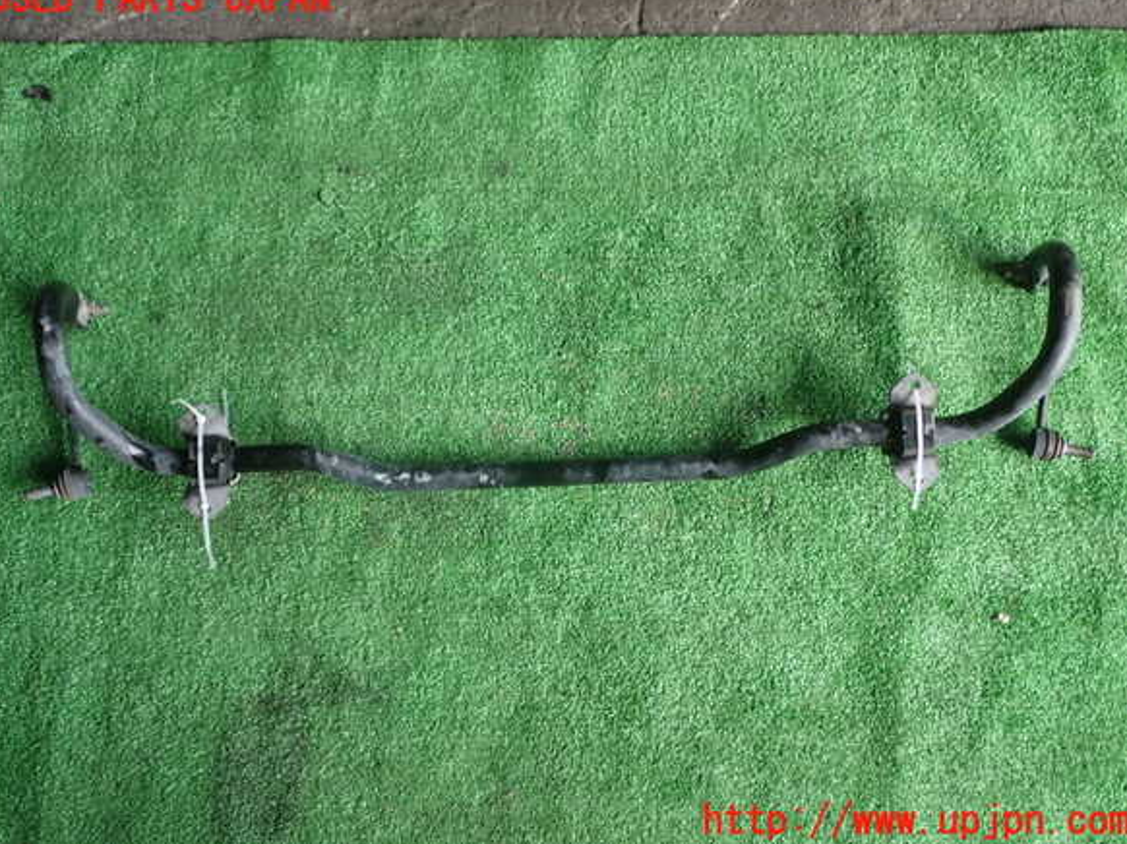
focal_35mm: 33
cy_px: 410
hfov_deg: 55.4
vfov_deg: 42.9
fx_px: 1074
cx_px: 560
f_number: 2.4
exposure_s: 1/100
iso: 100
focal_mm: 5.79
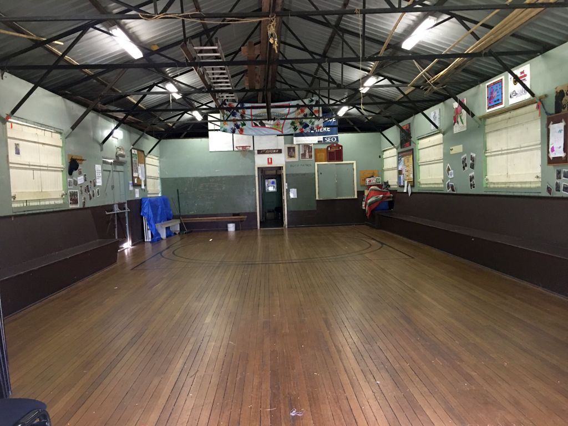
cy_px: 213
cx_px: 284
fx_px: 476
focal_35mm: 29
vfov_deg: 48.2
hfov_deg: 61.7
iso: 100
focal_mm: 4.15
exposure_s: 1/10
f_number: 2.2
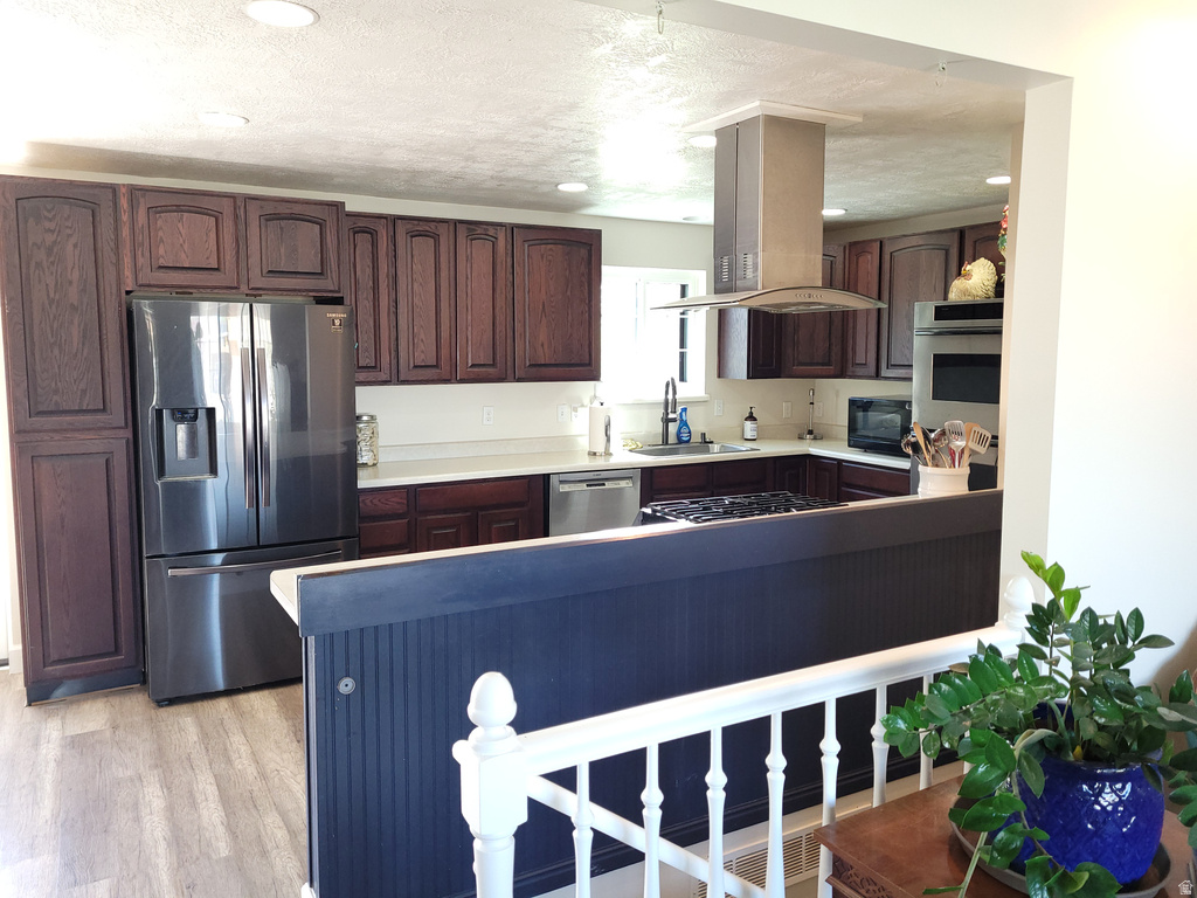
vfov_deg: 53.1
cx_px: 598
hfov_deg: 67.3
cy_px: 449
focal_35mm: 26
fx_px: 899
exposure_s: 1/60
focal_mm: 5.4
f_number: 1.8
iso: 250
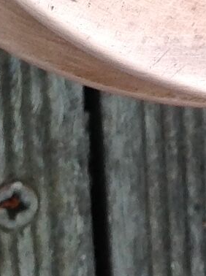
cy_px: -386
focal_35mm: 240
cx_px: 302
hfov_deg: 6.1
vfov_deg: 7.7
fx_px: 1911
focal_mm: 4.28
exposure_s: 1/141
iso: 50
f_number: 2.4
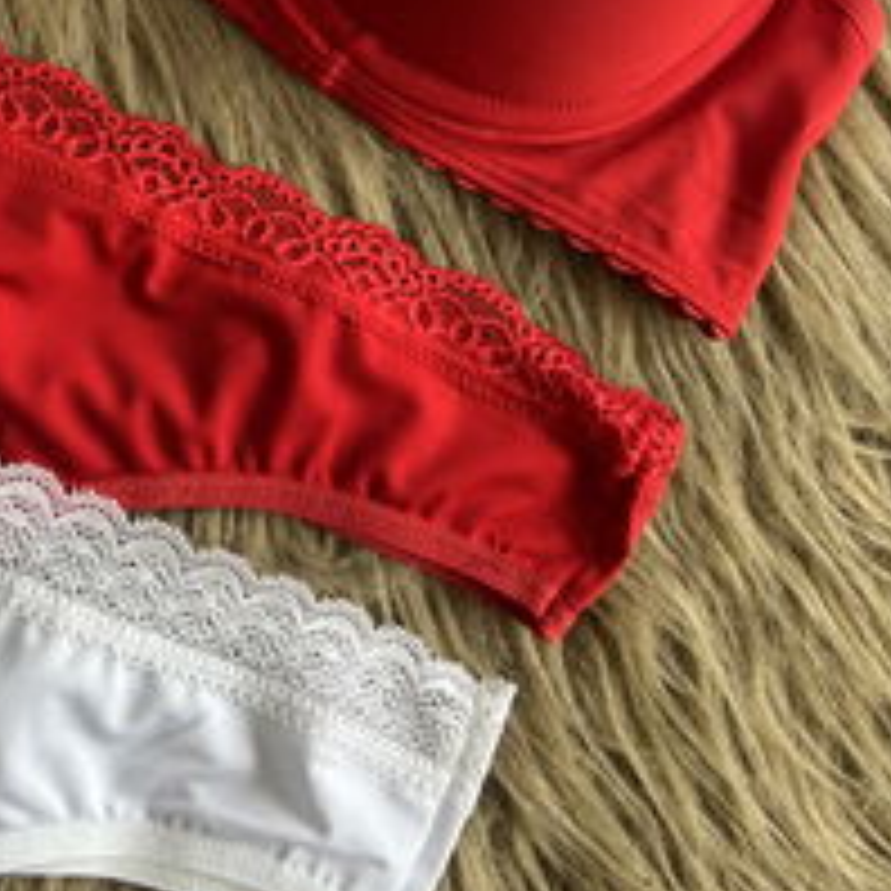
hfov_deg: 26.7
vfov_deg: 26.0
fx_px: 1806
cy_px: -47
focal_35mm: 62
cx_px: 81
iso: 40
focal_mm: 5.7
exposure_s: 1/194
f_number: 1.5
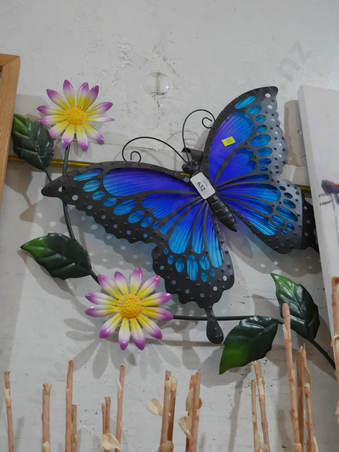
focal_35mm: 46
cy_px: 226
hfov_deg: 31.5
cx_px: 170
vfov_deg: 41.2
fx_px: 600
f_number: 5.1
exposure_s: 1/60
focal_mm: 23
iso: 1000
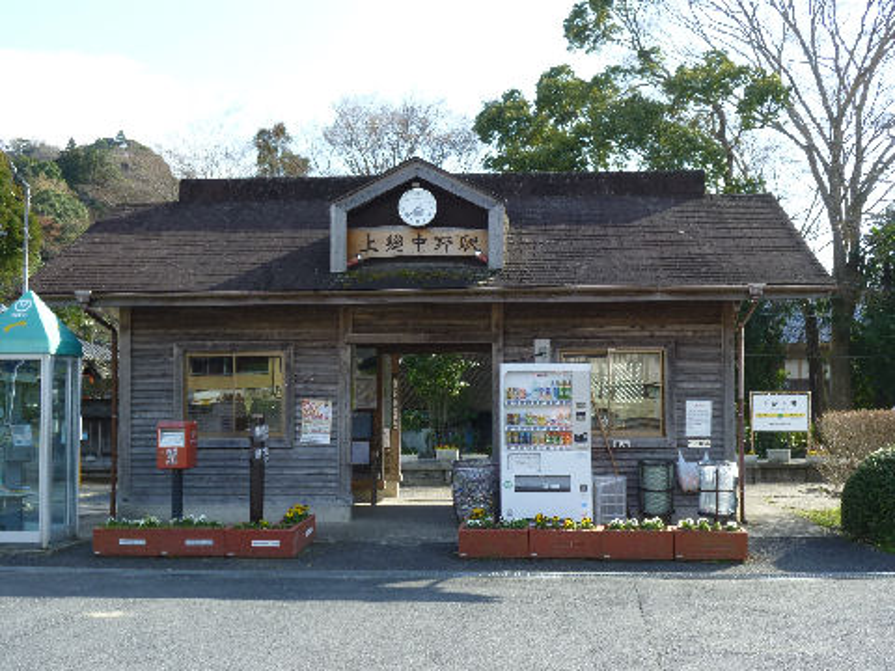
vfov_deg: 34.3
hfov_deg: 44.8
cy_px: 336
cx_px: 448
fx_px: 1086
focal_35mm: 42
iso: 80
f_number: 4.1
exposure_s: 1/160
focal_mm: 7.6
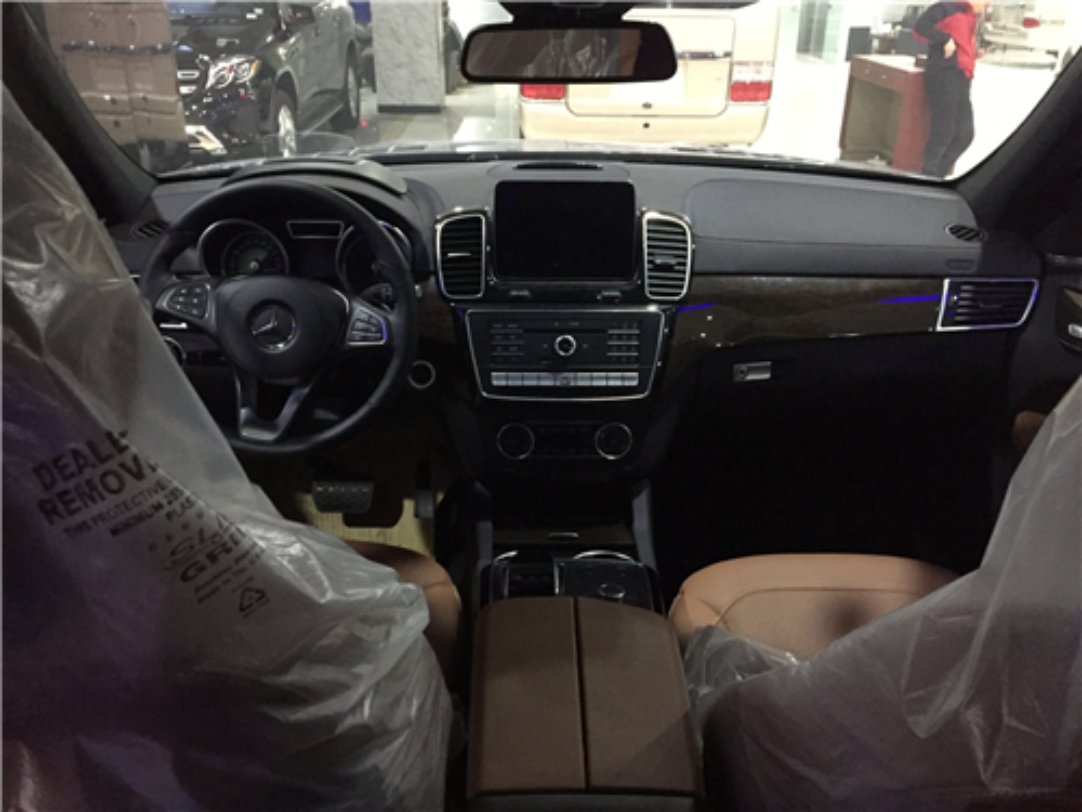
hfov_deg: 61.7
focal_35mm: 29
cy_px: 406
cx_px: 541
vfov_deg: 48.2
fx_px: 906
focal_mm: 4.15
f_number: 2.2
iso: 500
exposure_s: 1/17
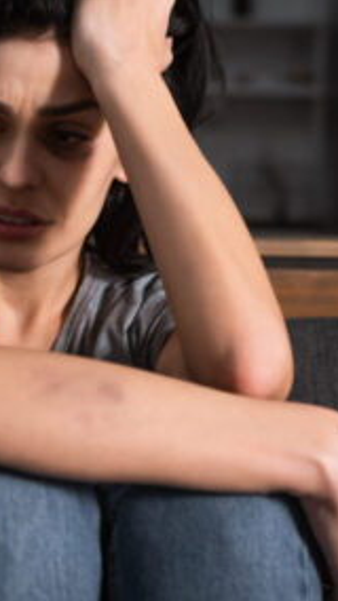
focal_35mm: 92
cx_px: -34
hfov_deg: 12.9
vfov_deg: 23.2
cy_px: 297
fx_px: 1468
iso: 100
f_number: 3.5
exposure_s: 1/200
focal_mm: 50
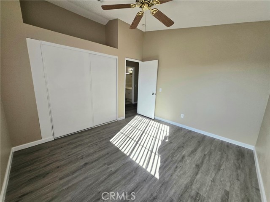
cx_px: 135
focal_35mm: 13
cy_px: 101
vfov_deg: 89.9
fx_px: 101
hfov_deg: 106.2
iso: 40
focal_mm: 1.7
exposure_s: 1/120
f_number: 2.2
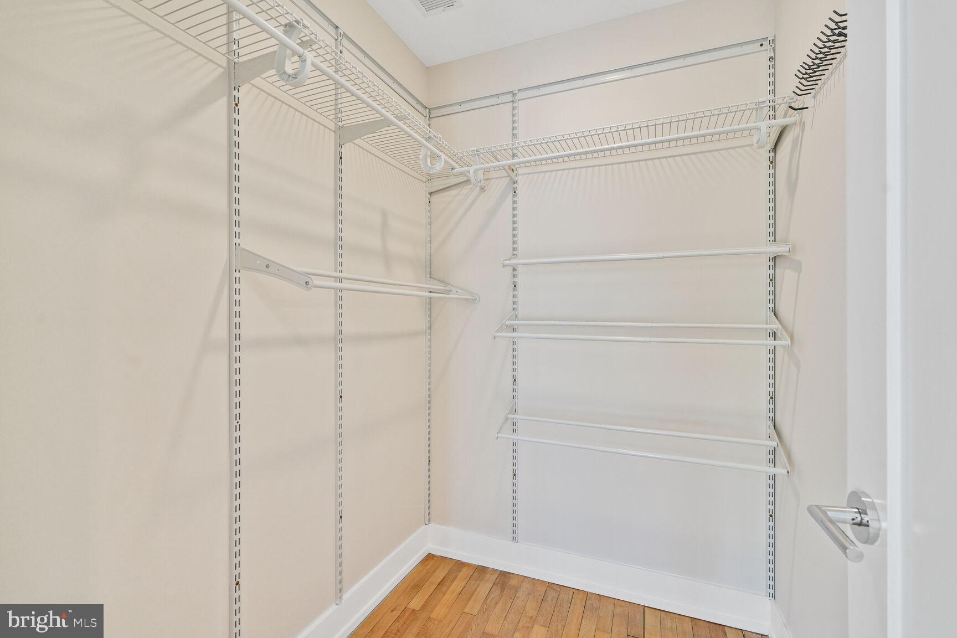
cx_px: 478
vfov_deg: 73.7
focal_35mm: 16
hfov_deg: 96.7
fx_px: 425
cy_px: 319
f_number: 8
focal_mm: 16
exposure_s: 1/8
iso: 200
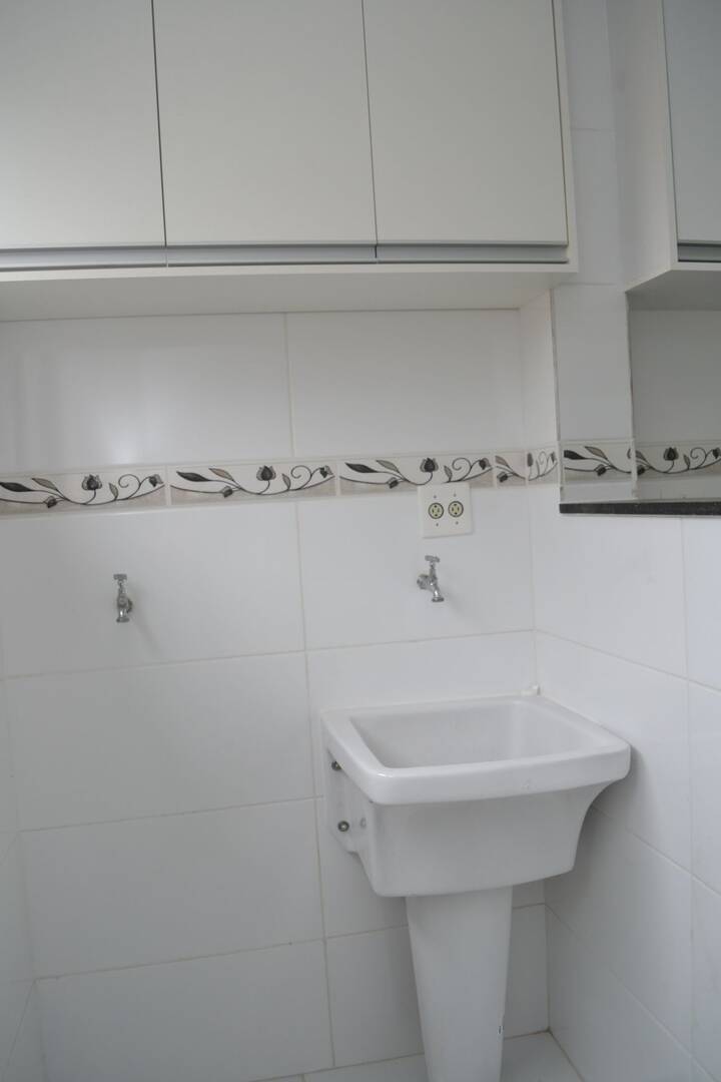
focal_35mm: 27
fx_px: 811
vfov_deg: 67.4
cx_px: 360
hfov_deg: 47.9
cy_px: 541
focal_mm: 18
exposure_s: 1/200
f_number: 4.5
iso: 400
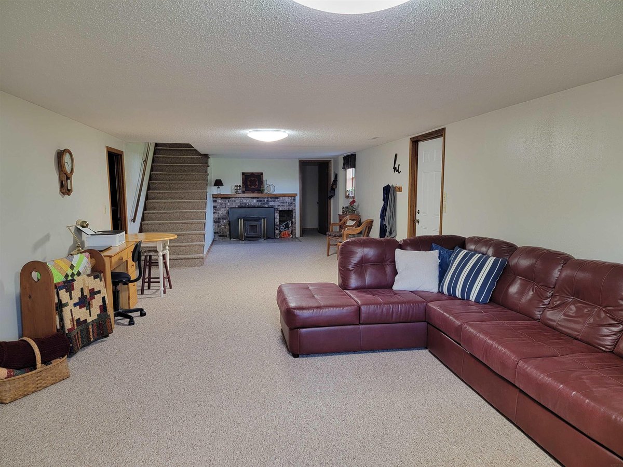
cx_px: 312
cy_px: 234
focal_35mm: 24
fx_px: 432
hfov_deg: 71.6
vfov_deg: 56.8
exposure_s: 1/40
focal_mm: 6.7
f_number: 1.8
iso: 250
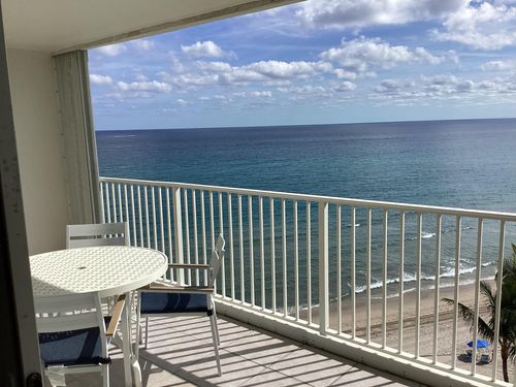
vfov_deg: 45.4
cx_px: 258
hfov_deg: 58.4
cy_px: 194
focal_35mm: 31
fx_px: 462
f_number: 2.4
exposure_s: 1/3135
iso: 25
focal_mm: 3.3
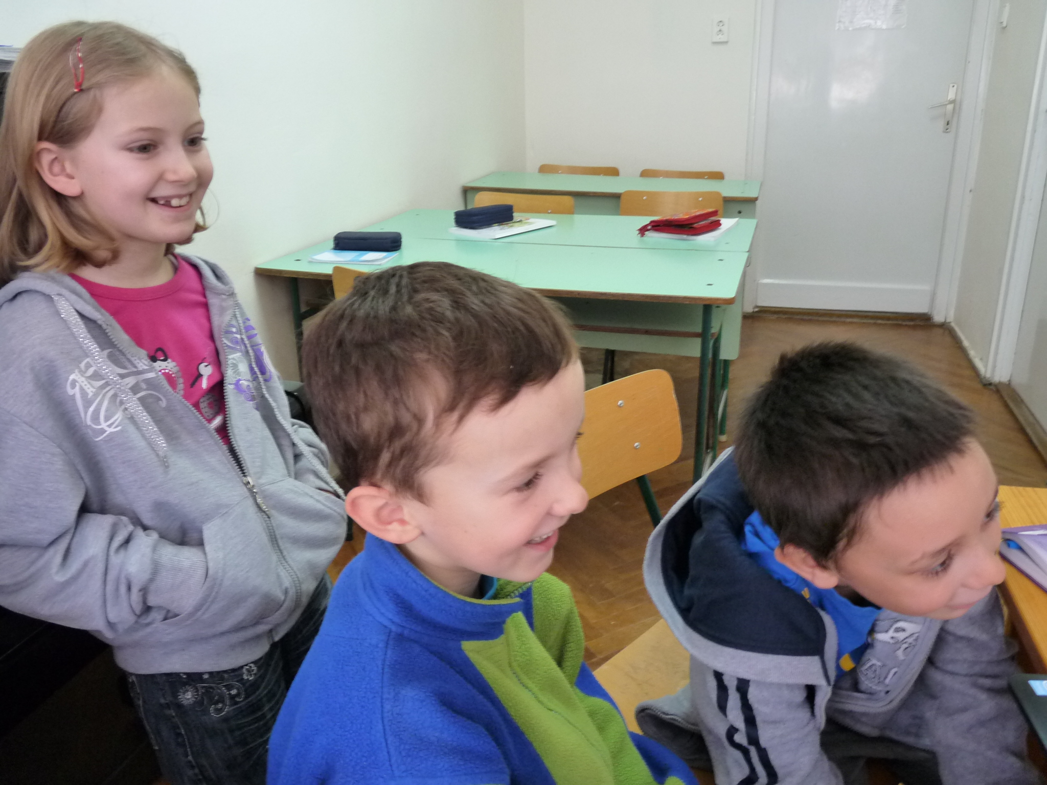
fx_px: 817
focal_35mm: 27
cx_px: 524
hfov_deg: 65.3
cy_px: 392
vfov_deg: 51.4
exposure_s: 1/25
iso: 400
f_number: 2.8
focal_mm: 4.8
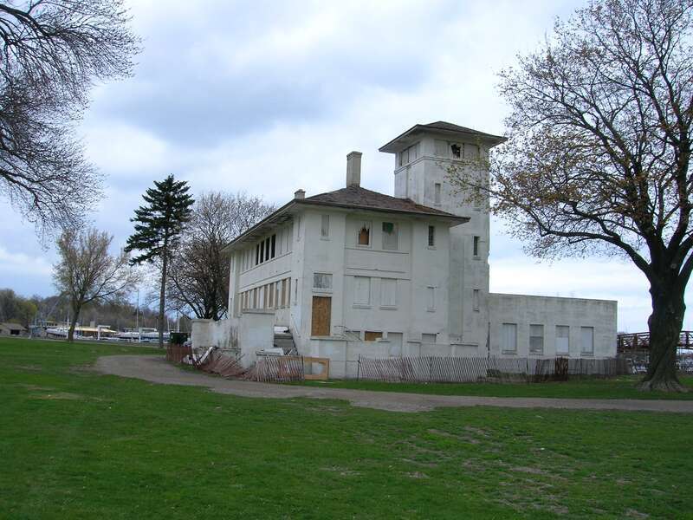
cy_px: 260
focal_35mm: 34
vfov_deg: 41.8
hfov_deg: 54.0
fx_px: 681
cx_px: 346
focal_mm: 5.7
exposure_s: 1/202
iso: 50
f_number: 4.9
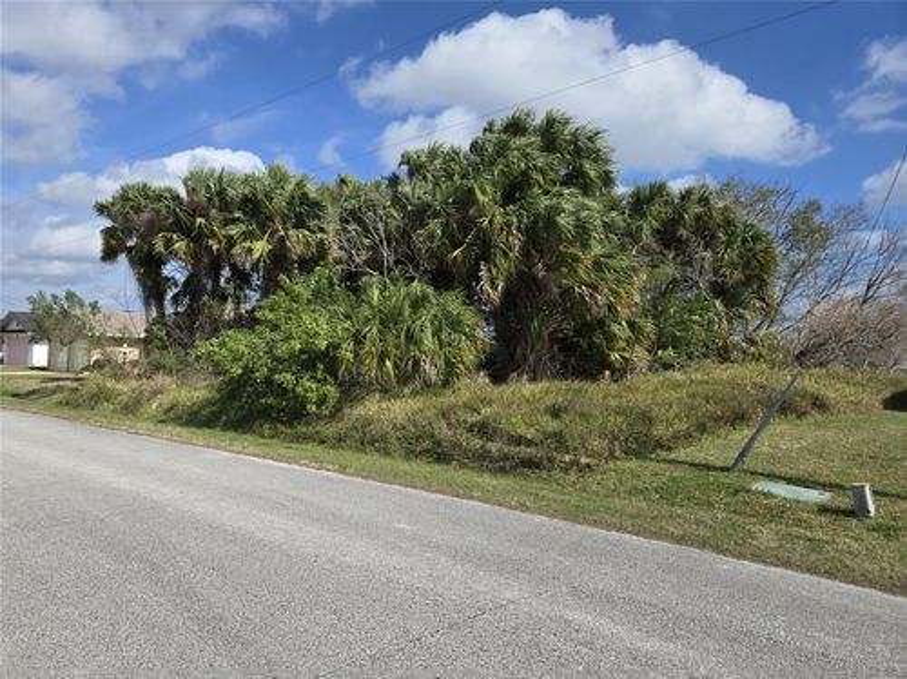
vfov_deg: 58.8
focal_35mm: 23
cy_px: 340
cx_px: 454
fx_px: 602
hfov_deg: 74.0
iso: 25
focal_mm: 5.4
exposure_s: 1/2851
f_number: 1.8
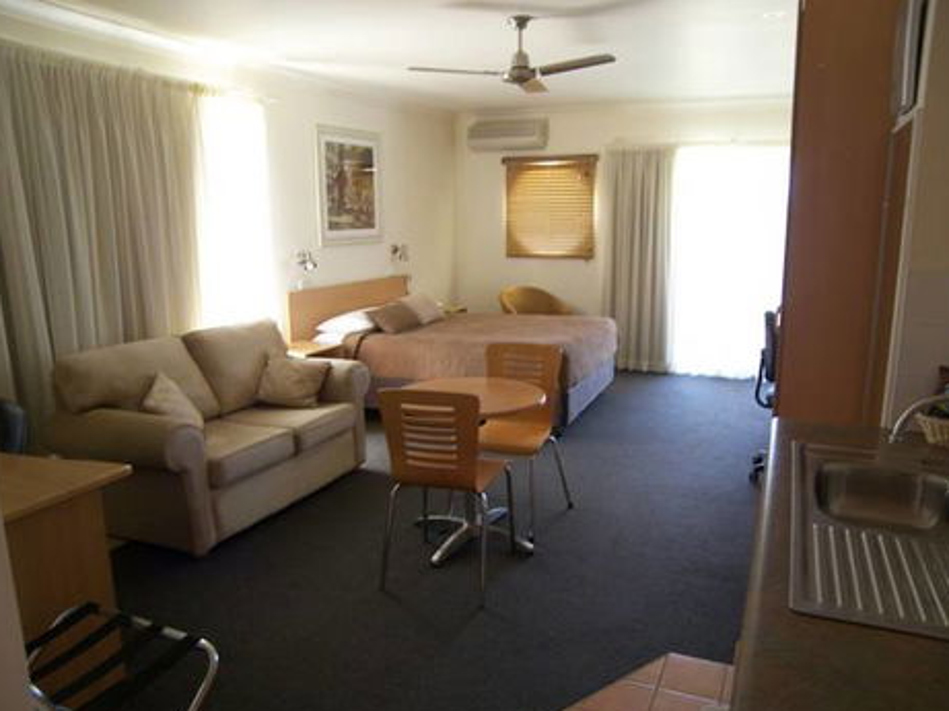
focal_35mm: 25
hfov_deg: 69.4
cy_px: 368
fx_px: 685
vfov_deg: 54.8
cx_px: 484
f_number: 2.8
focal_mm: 5.1
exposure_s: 1/15
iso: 100
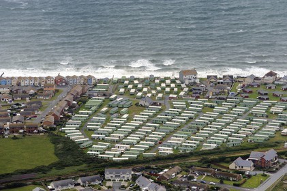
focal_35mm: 200
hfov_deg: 10.3
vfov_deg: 6.9
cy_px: 96
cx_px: 144
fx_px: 1593
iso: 400
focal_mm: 200
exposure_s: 1/800
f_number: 11
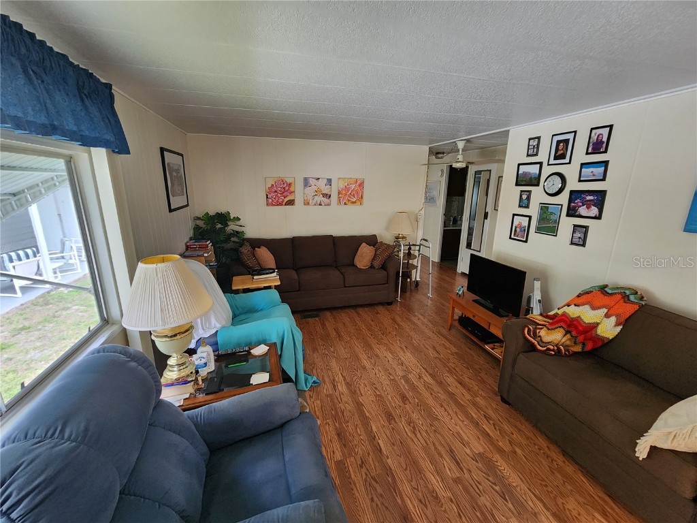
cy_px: 262
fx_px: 262
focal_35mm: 13
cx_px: 348
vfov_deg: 89.9
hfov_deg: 106.2
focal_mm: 2.2
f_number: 2.2
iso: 320
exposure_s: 1/60
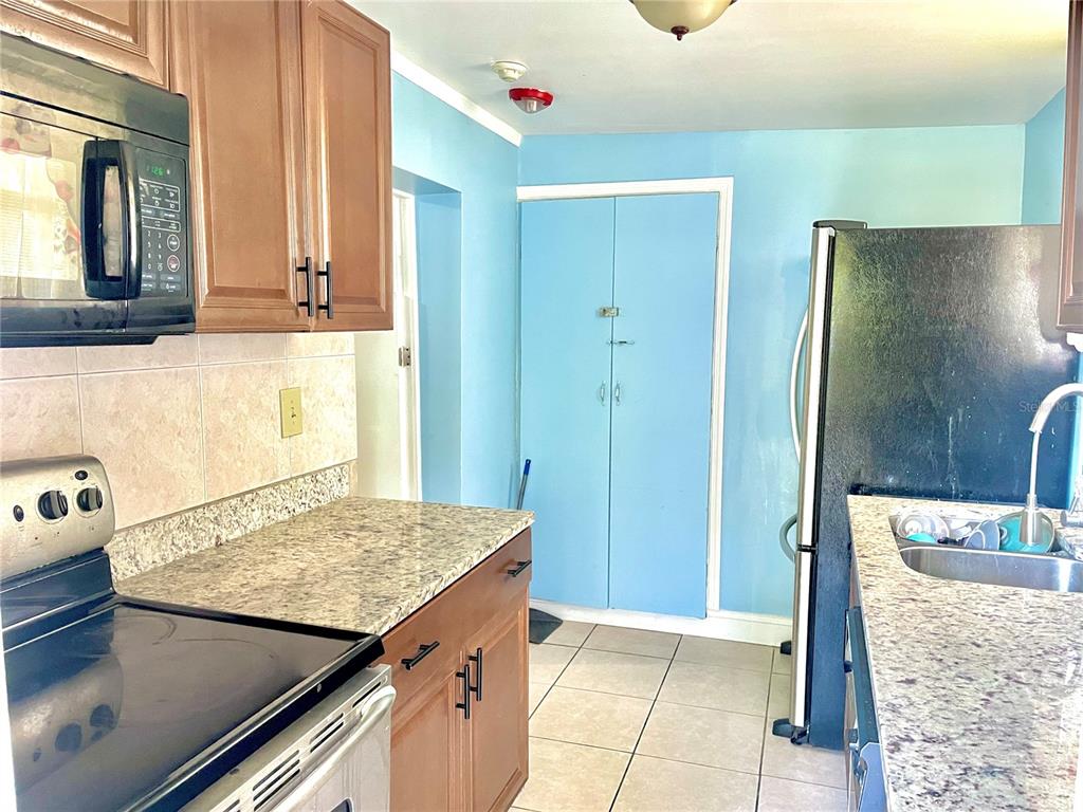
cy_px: 406
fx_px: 813
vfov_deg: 53.1
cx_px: 542
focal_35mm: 26
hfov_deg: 67.3
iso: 500
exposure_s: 1/60
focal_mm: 4.2
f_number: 1.6
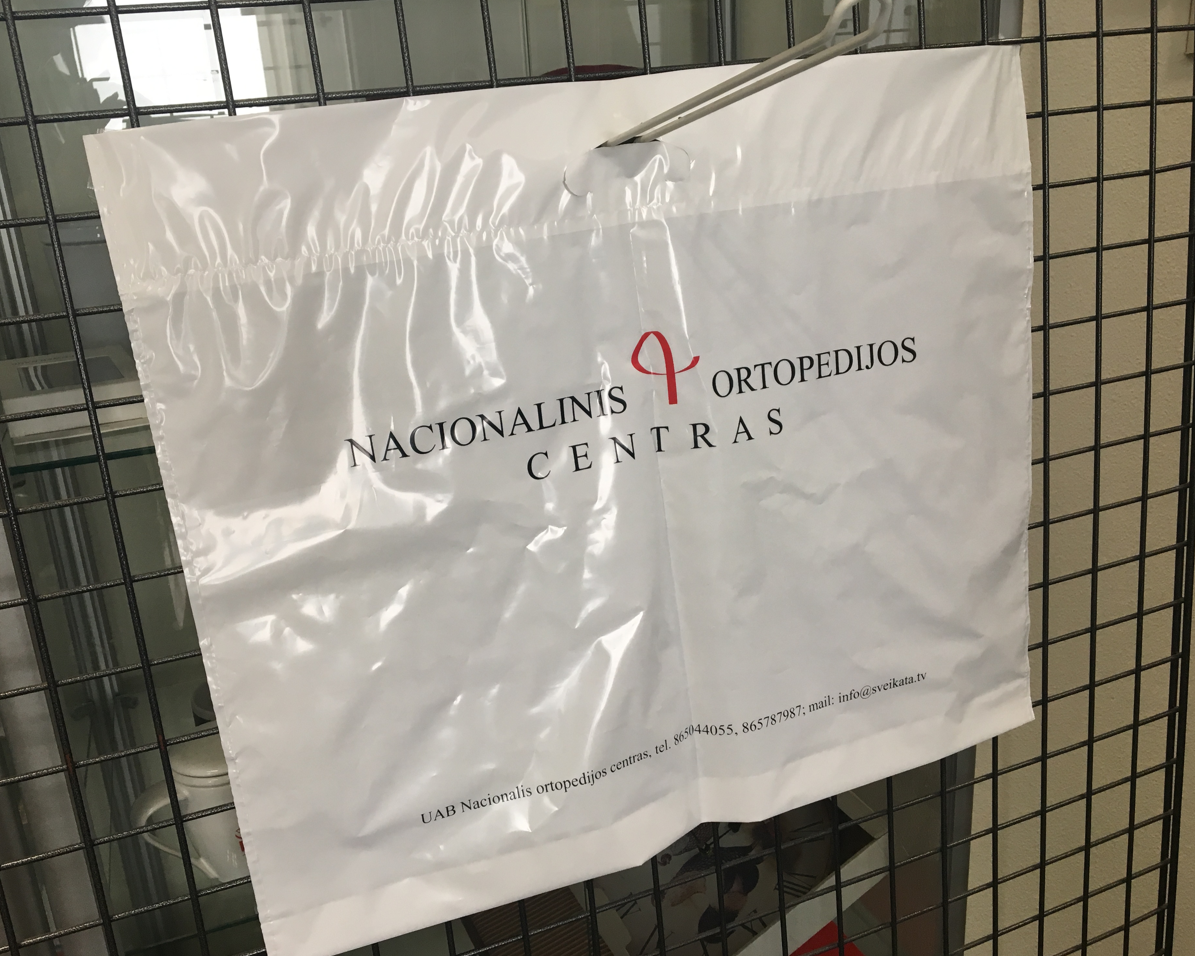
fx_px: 1096
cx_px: 558
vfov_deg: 47.1
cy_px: 487
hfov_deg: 57.1
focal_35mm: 31
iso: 40
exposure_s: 1/33
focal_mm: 4.15
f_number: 2.2
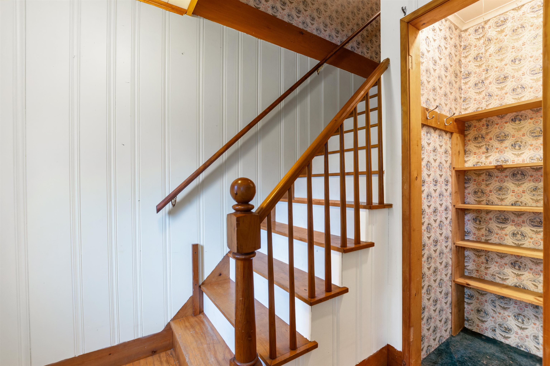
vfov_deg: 77.2
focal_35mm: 15
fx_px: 229
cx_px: 275
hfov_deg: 100.4
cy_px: 183
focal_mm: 10
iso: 64
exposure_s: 1.3
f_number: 8
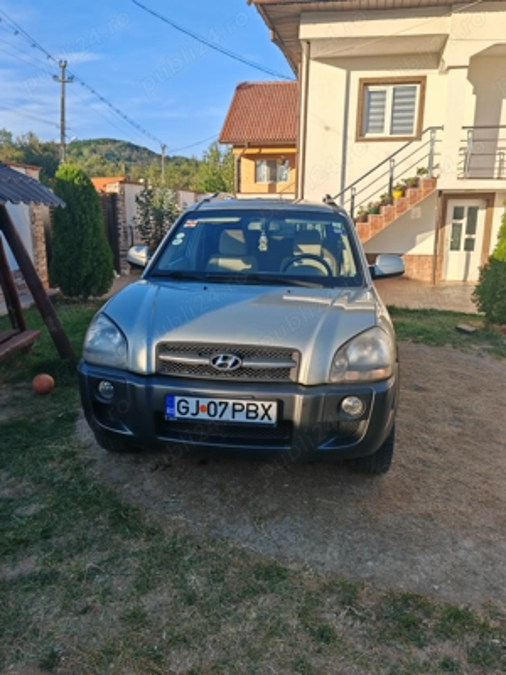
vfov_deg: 65.3
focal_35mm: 27
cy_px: 338
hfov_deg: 51.4
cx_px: 253
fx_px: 526
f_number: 1.6
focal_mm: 7.62
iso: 50
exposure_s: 1/1700
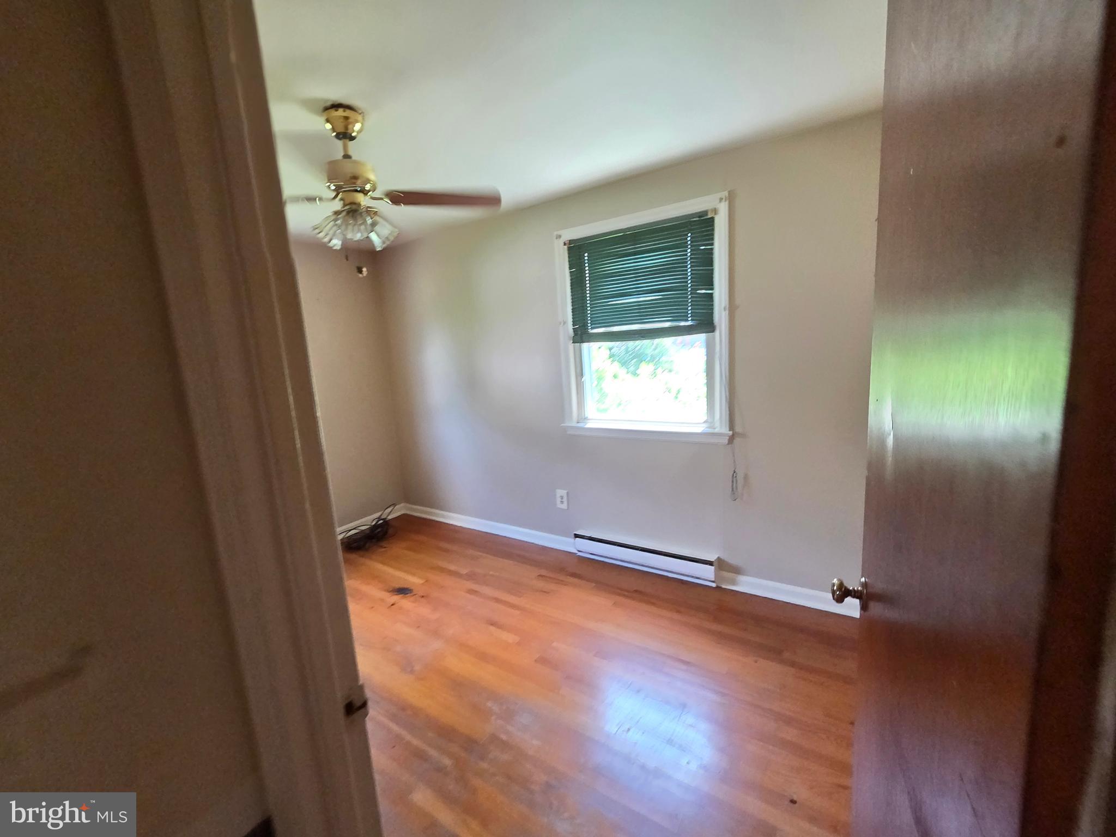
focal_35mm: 13
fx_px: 419
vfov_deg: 89.9
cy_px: 418
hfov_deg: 106.2
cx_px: 558
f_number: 2.2
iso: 500
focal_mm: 2.2
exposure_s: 1/60
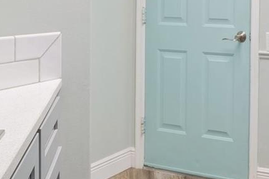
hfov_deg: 31.1
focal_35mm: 52
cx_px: 336
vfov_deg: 24.7
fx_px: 388
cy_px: -4
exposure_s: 1/8
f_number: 8
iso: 400
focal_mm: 14
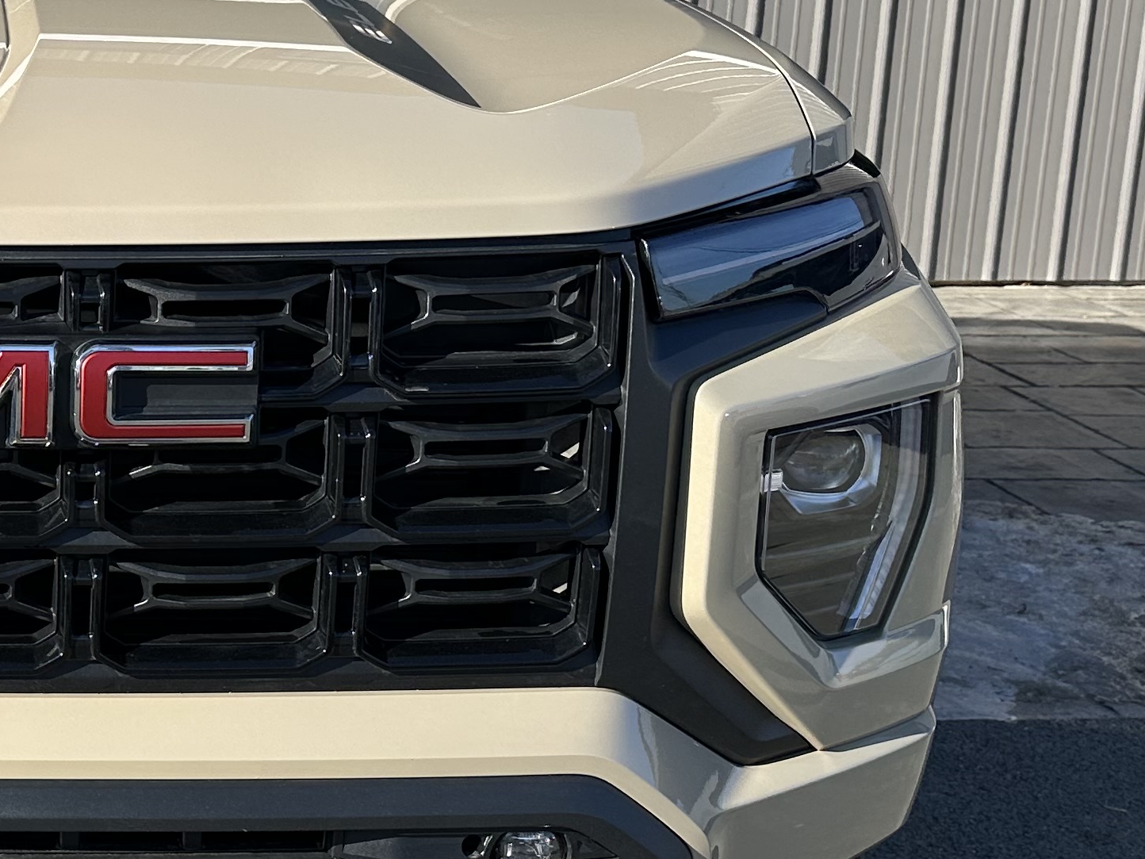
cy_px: 445
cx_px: -90
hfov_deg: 26.8
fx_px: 2216
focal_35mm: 67
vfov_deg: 21.9
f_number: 1.78
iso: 80
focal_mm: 6.86
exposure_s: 1/3717
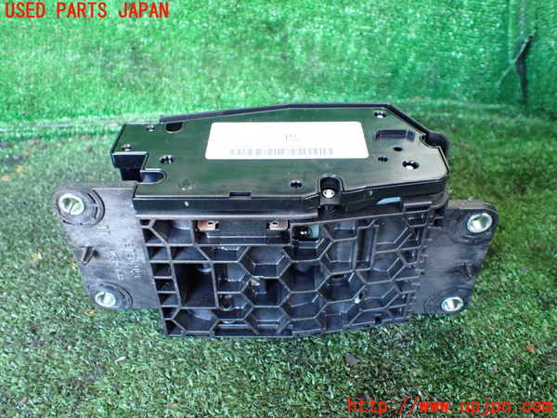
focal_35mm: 30
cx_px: 278
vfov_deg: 46.8
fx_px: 483
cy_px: 209
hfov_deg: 60.0
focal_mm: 5.4
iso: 800
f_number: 2.3
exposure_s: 1/40
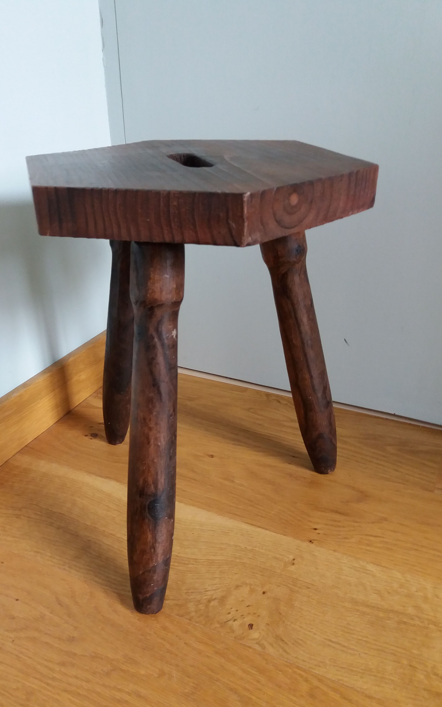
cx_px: 187
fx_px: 578
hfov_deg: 41.7
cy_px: 357
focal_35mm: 30
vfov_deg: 62.9
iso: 160
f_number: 1.9
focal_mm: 3.7
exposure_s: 1/20
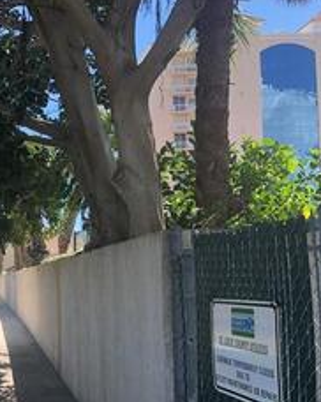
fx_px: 571
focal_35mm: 48
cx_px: -16
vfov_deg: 38.7
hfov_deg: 29.0
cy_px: 229
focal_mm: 4
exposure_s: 1/615
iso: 20
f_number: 1.8
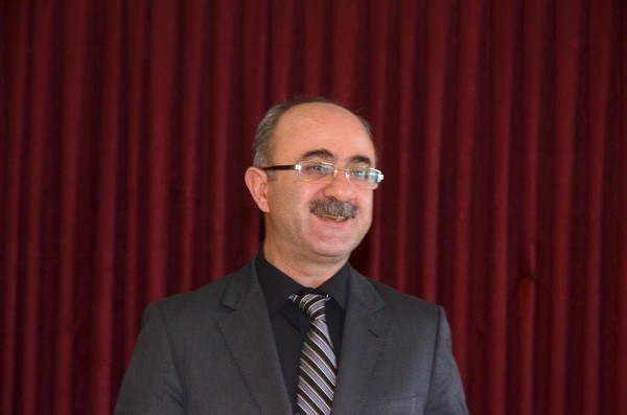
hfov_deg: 13.1
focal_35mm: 158
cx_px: 314
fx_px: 2737
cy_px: 208
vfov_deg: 8.7
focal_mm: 105
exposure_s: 1/60
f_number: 5.6
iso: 800
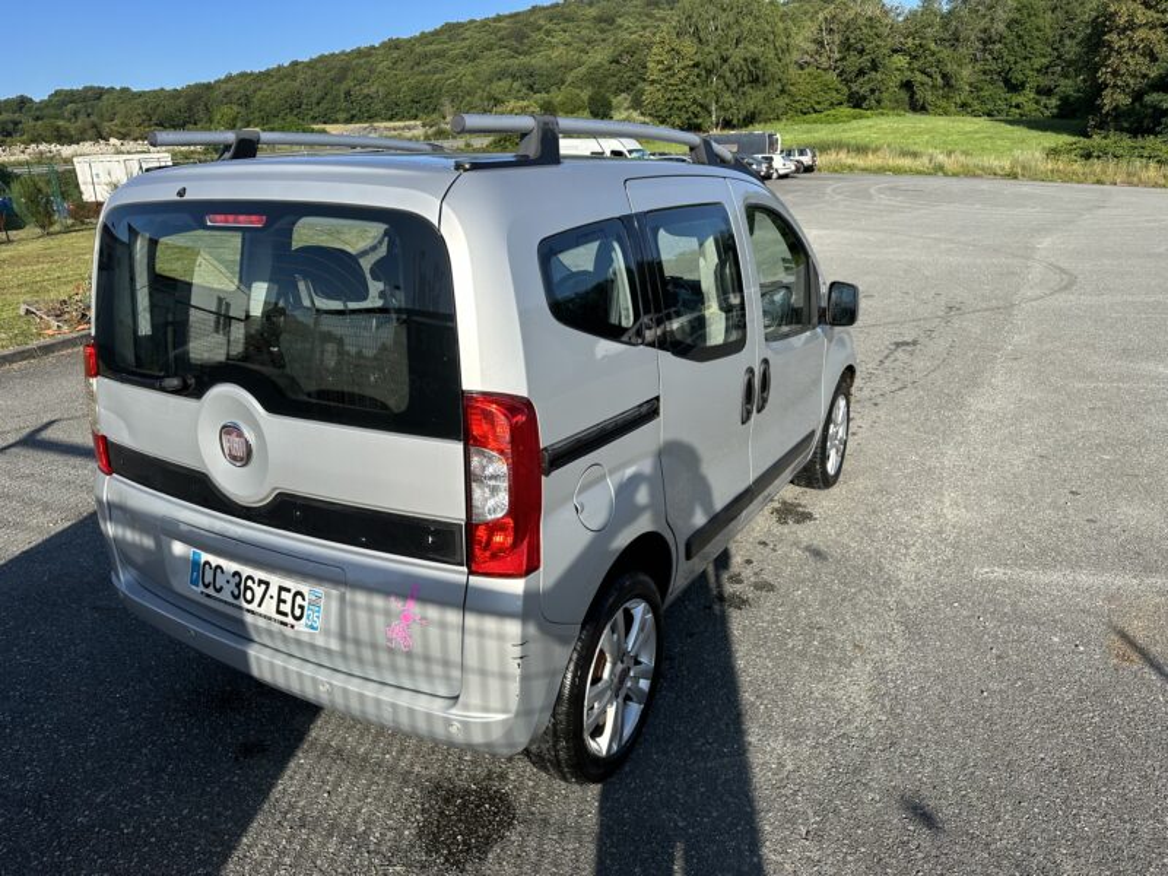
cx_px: 584
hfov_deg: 71.6
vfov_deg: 56.8
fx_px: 810
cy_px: 438
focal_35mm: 24
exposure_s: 1/3472
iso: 80
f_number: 1.78
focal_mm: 6.86
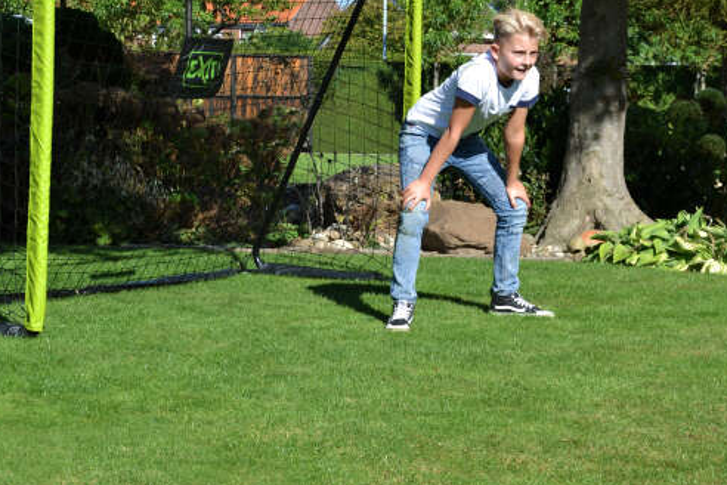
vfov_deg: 13.8
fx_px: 1994
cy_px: 163
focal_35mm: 99
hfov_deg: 20.7
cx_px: 369
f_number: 7.1
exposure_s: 1/200
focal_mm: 45
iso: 100
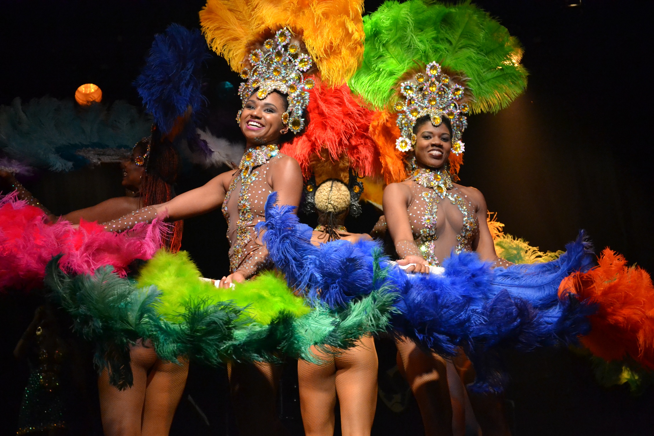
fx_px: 1144
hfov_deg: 31.9
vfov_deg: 21.6
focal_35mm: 63
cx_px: 327
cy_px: 218
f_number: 5.3
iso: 3200
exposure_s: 1/400
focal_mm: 42
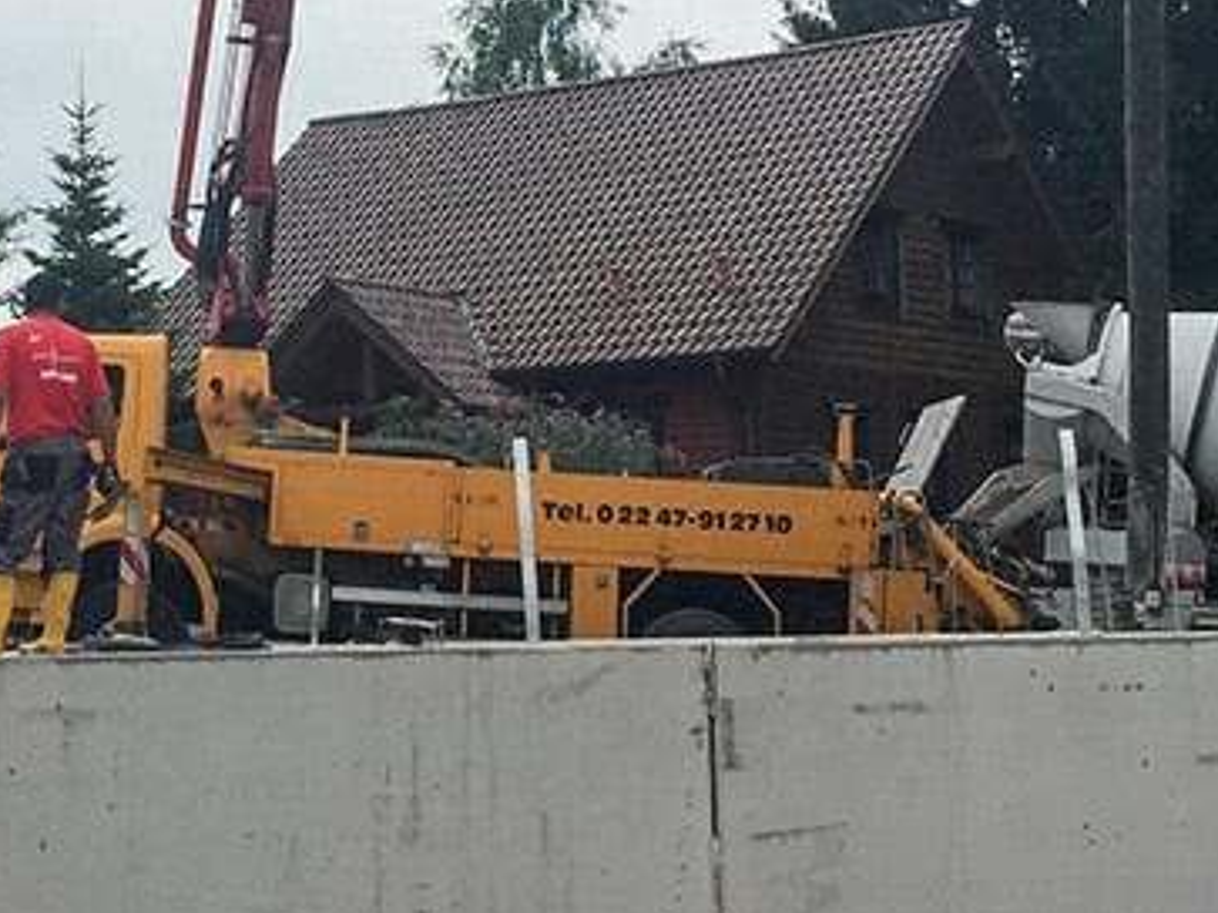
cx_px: 399
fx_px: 2814
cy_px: 205
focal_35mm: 80
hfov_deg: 24.3
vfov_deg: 18.3
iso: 32
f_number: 2.2
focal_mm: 4.15
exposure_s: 1/1250
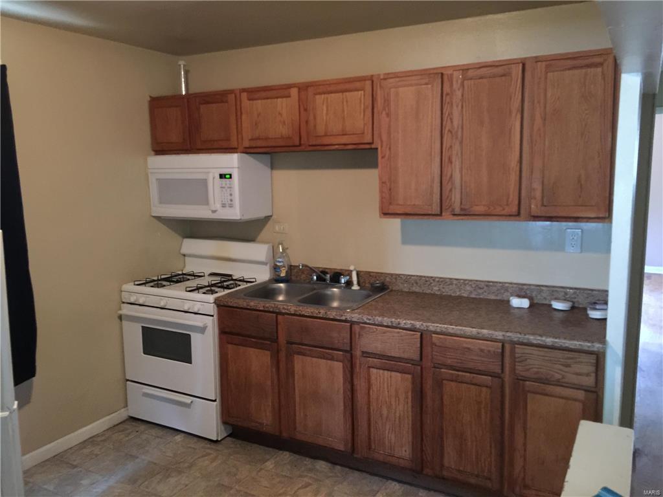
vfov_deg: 48.2
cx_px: 332
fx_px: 555
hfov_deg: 61.7
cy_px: 248
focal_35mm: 29
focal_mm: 4.15
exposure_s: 1/4
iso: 125
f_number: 2.2
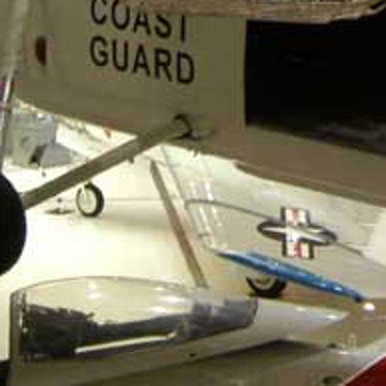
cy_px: -122
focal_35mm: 127
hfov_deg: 13.6
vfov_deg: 13.2
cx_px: 374
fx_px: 1602
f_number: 3.5
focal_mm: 24
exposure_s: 1/6
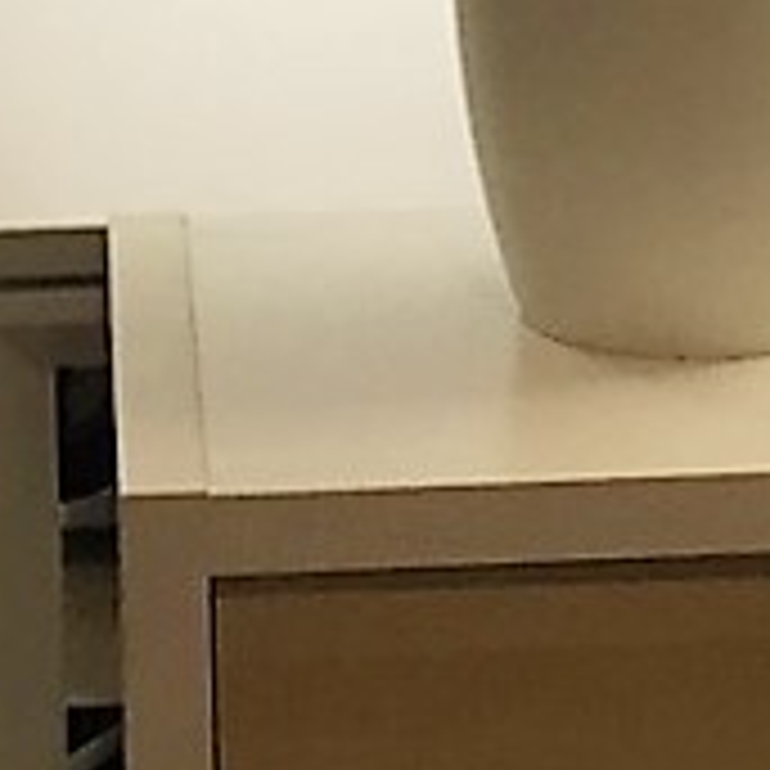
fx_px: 6115
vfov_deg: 7.0
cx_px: 561
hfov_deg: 7.2
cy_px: -682
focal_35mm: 243
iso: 32
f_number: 2.2
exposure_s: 1/33
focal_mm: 4.15
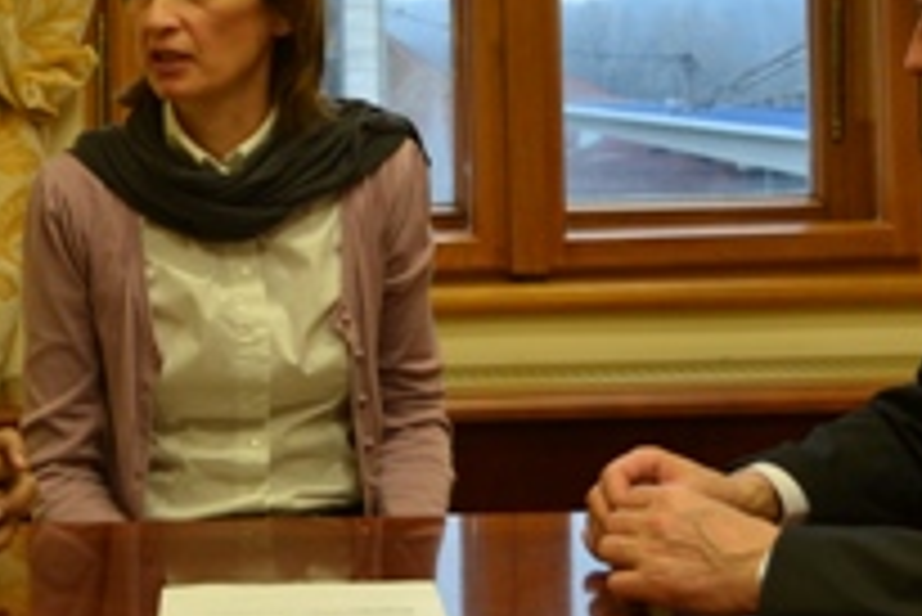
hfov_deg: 19.7
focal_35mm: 103
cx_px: 283
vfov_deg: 13.1
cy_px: -16
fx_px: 2640
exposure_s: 1/40
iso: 400
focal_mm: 22
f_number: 4
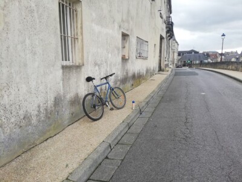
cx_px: 121
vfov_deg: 53.1
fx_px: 182
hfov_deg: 67.3
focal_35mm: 26
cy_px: 91
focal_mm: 3.81
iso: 80
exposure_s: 1/100
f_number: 2.2
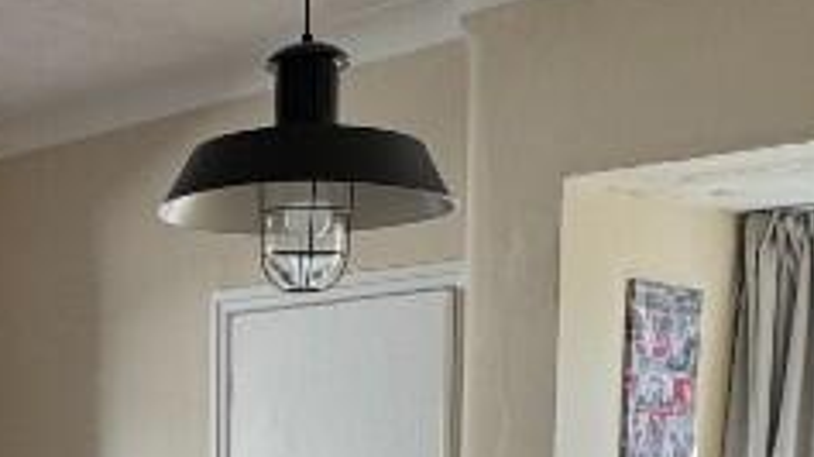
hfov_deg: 30.1
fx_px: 1424
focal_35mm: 66
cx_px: 31
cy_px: 639
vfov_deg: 16.9
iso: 80
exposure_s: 1/99
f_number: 2.2
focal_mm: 2.22
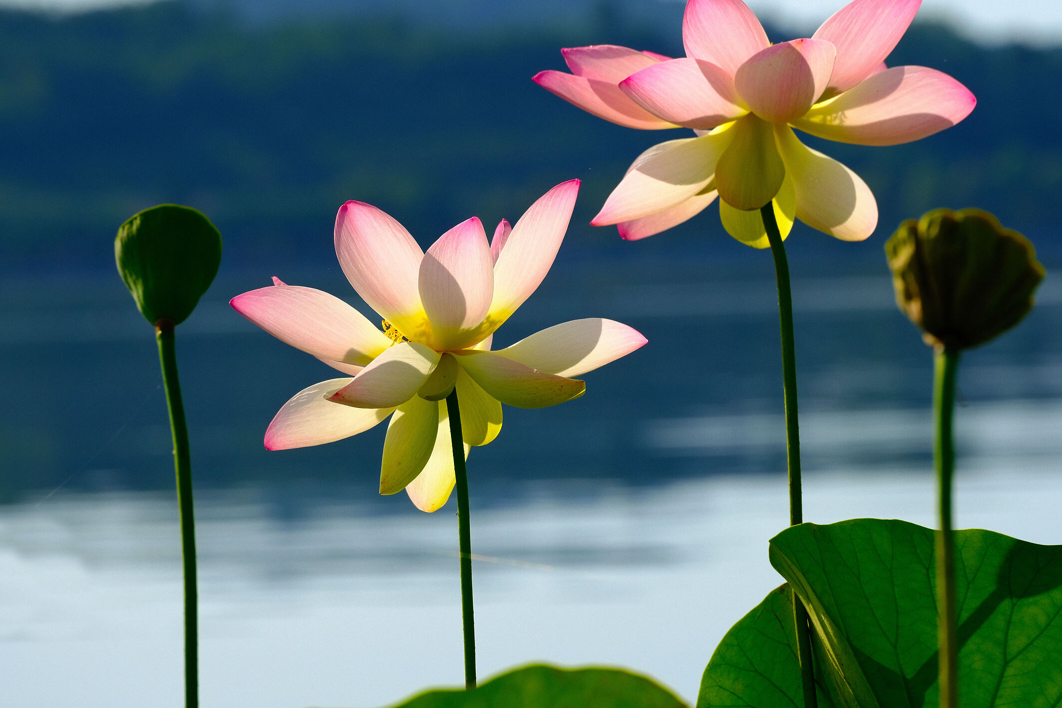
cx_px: 580
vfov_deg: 4.4
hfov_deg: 6.6
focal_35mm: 313
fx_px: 9233
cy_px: 308
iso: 200
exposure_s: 1/640
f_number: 7.1
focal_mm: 184.6
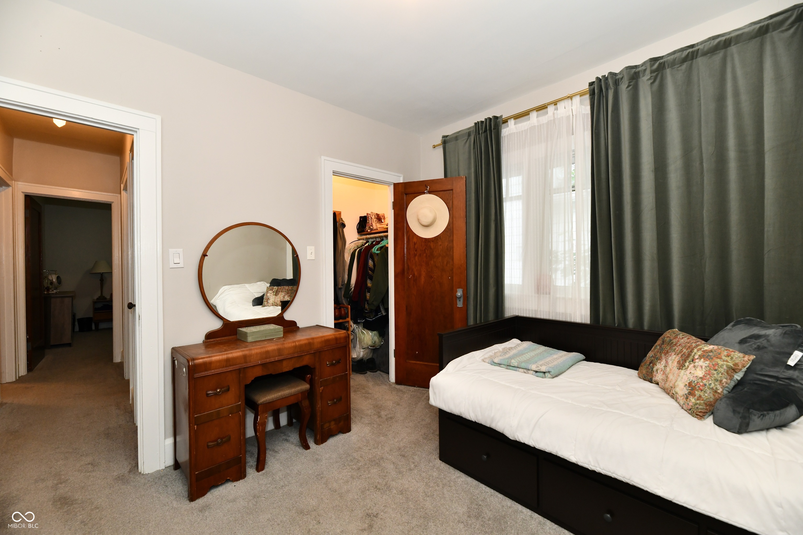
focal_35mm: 14
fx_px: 312
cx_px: 402
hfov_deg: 104.3
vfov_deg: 81.2
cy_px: 268
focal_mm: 14
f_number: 6.3
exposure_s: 1/60
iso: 640
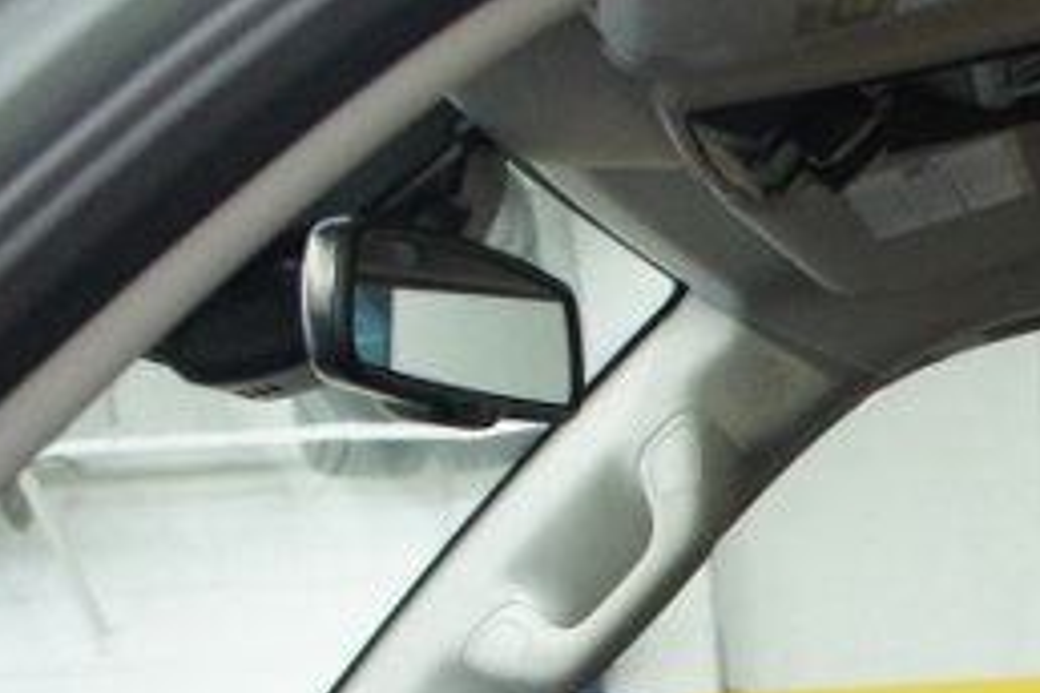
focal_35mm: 107
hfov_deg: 16.6
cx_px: 1758
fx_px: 3091
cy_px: 1110
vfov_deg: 12.1
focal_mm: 18
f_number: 3.5
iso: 1600
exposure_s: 1/40
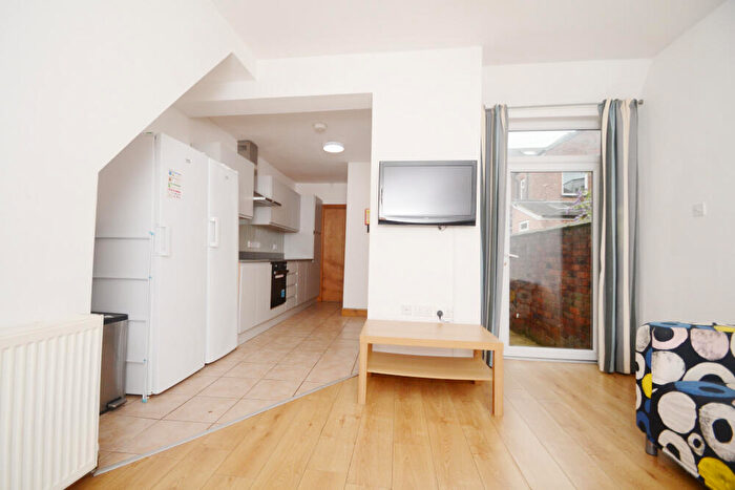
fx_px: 306
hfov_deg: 100.4
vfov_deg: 77.4
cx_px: 368
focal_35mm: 15
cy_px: 245
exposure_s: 1/200
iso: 400
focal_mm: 10
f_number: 3.5
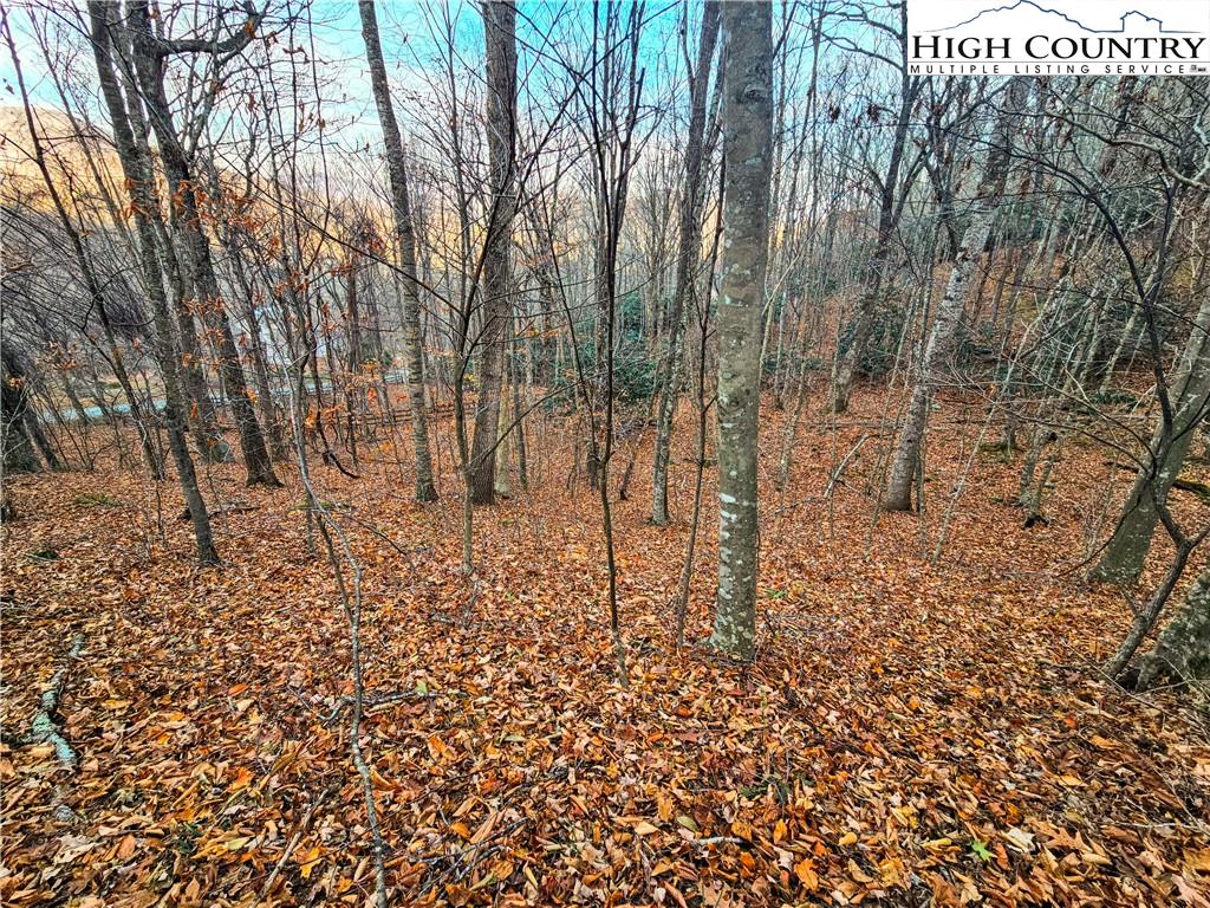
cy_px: 454
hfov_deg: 106.2
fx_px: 454
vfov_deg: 89.9
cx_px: 605
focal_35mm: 13
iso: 50
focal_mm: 2.2
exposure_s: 1/159
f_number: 2.2
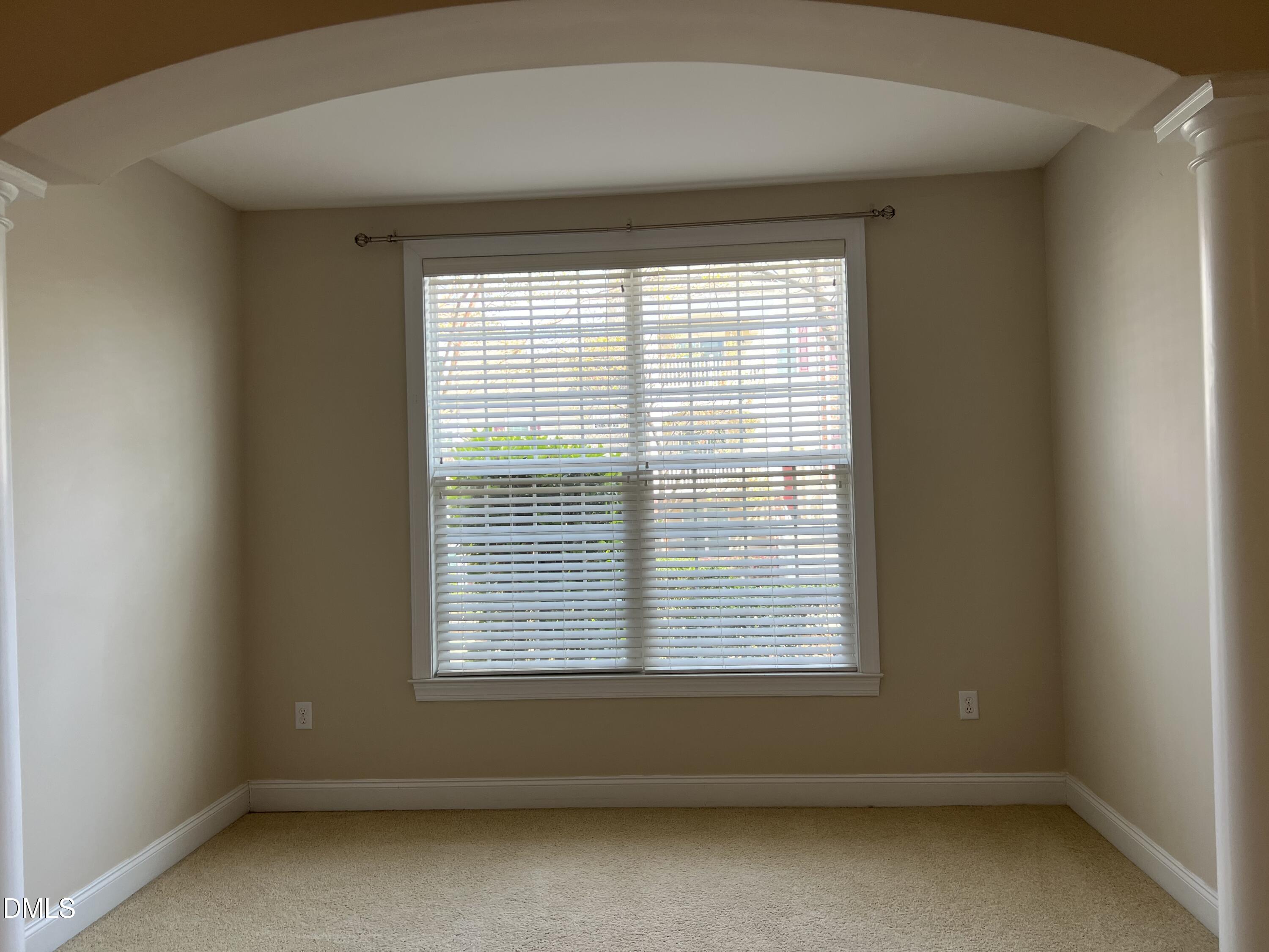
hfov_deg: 67.3
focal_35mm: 26
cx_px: 634
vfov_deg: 53.1
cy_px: 476
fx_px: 953
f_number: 1.5
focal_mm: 5.7
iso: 64
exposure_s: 1/165
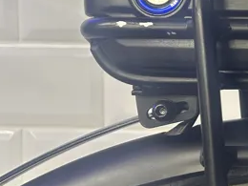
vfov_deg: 18.3
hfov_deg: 21.8
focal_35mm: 80
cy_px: 35
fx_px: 573
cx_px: 329
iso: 100
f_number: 1.5
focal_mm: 5.7
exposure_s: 1/100
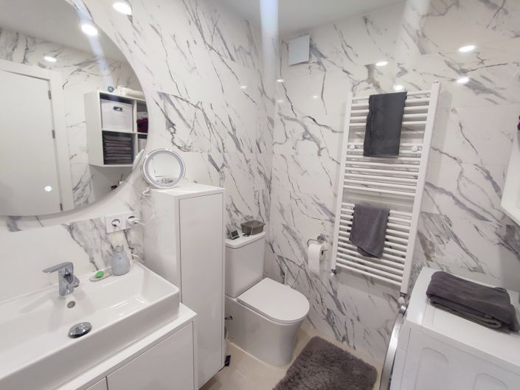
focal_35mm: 16
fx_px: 240
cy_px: 195
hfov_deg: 94.5
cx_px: 260
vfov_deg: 78.1
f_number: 2.2
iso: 312
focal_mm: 1.65
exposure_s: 1/60
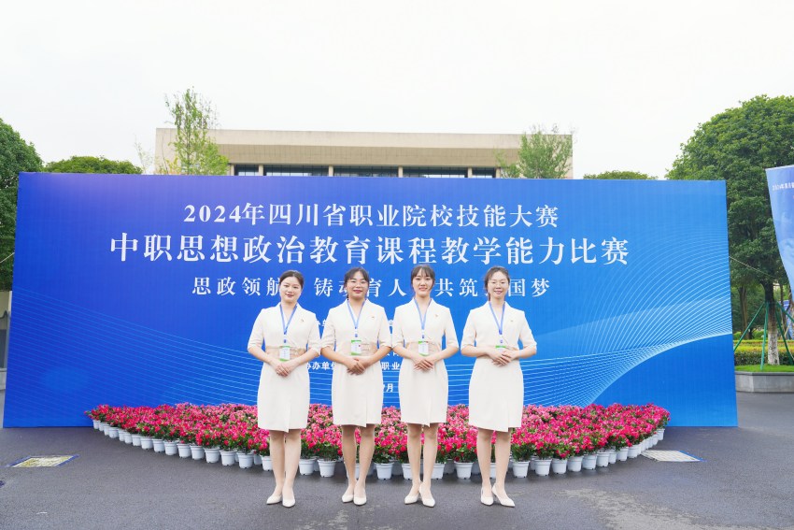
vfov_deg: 38.9
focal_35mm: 34
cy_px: 265
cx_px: 397
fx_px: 750
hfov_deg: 55.8
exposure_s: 1/800
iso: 100
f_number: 4.5
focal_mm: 34
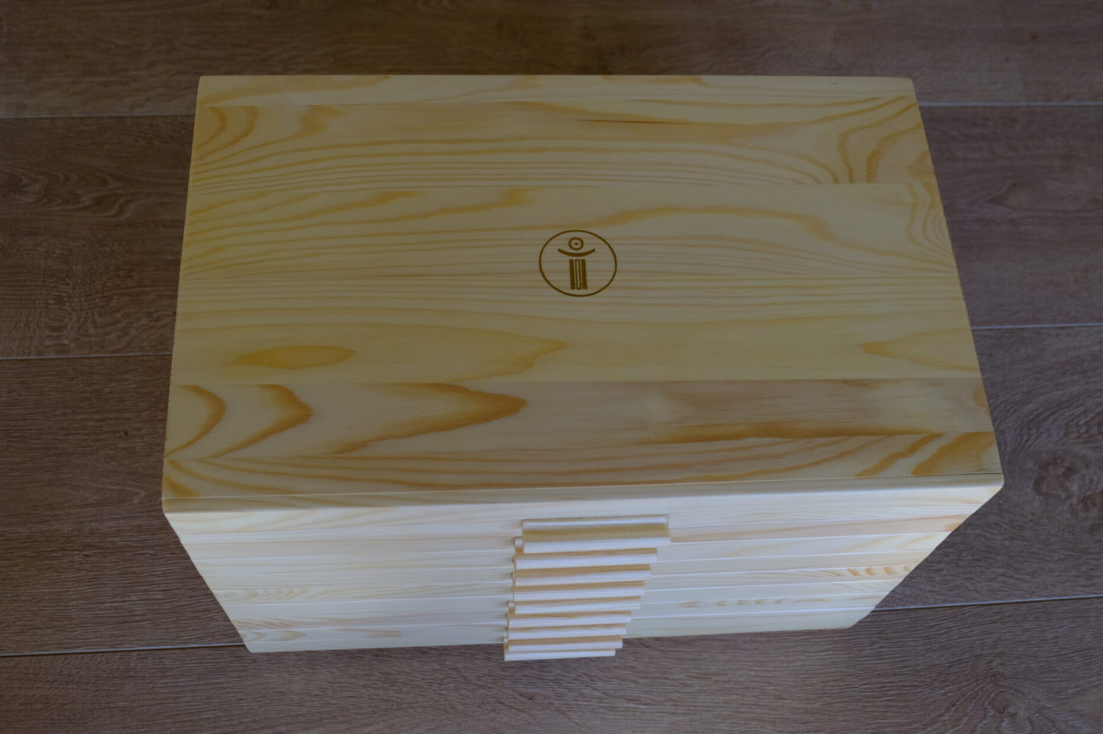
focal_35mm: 41
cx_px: 552
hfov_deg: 47.4
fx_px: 1255
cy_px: 366
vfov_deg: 32.6
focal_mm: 26.9
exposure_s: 1/60
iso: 250
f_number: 4.5
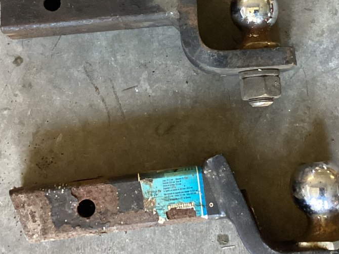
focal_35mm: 70
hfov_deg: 27.7
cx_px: 193
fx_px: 686
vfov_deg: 20.6
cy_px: 27
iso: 400
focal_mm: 3.3
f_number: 2.4
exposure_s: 1/40
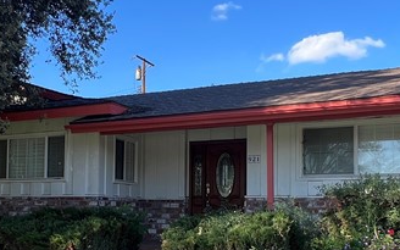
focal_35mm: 43
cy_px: 184
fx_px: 469
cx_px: 143
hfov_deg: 45.7
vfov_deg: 29.4
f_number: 1.8
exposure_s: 1/382
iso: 32
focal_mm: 1.57
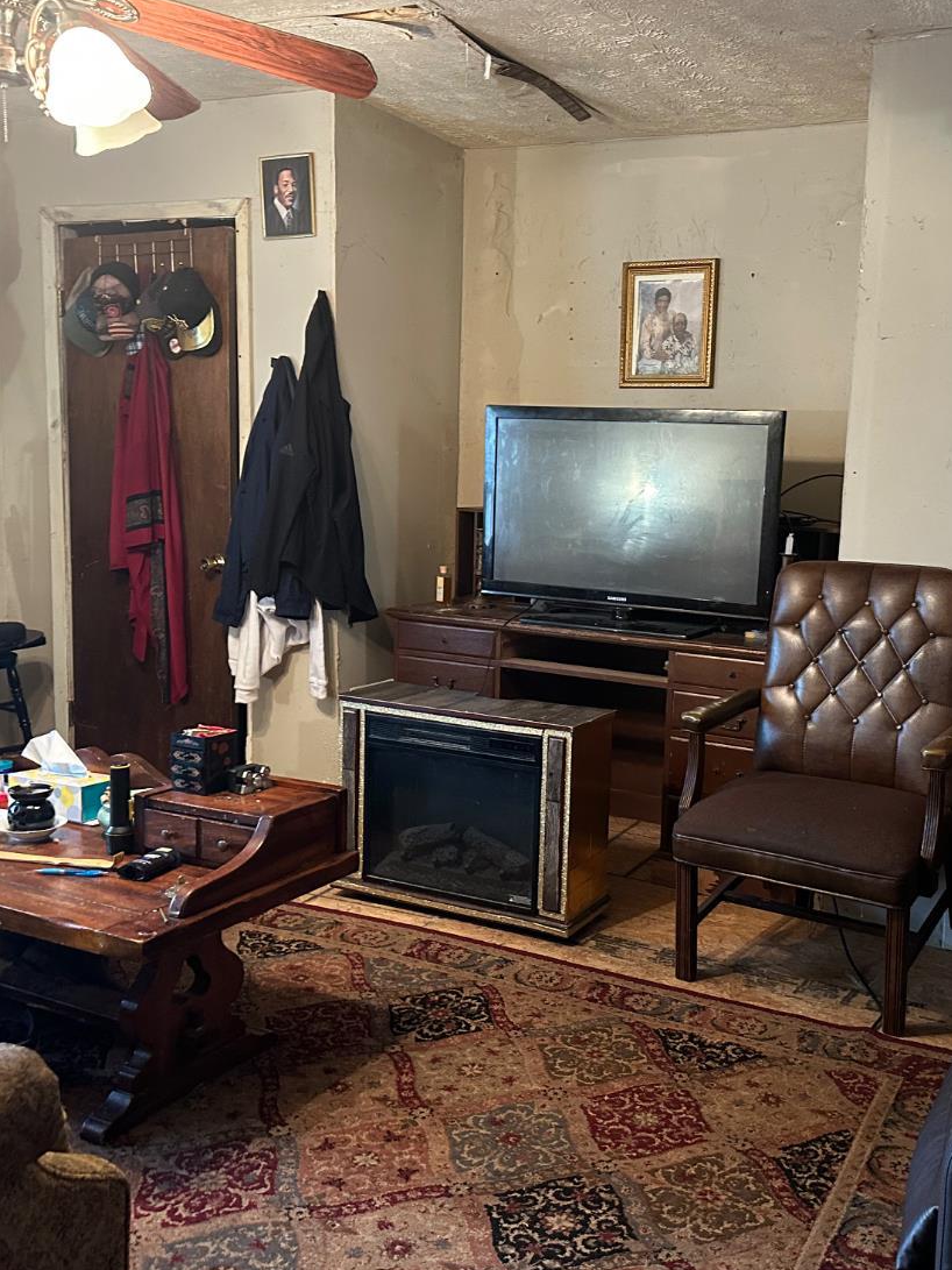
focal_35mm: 33
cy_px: 632
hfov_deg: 42.6
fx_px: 1210
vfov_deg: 55.4
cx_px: 592
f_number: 1.78
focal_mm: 6.86
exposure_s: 1/30
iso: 1000
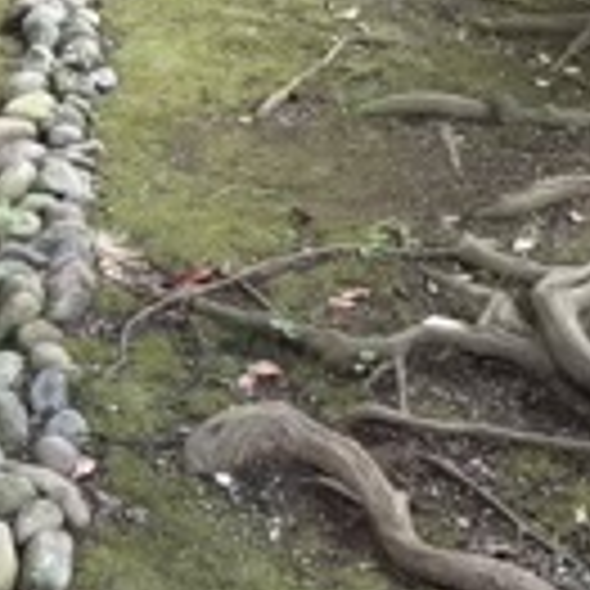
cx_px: -54
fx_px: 2372
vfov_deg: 12.8
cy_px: -502
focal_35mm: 123
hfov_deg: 13.9
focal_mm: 5.96
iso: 160
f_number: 1.6
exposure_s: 1/50
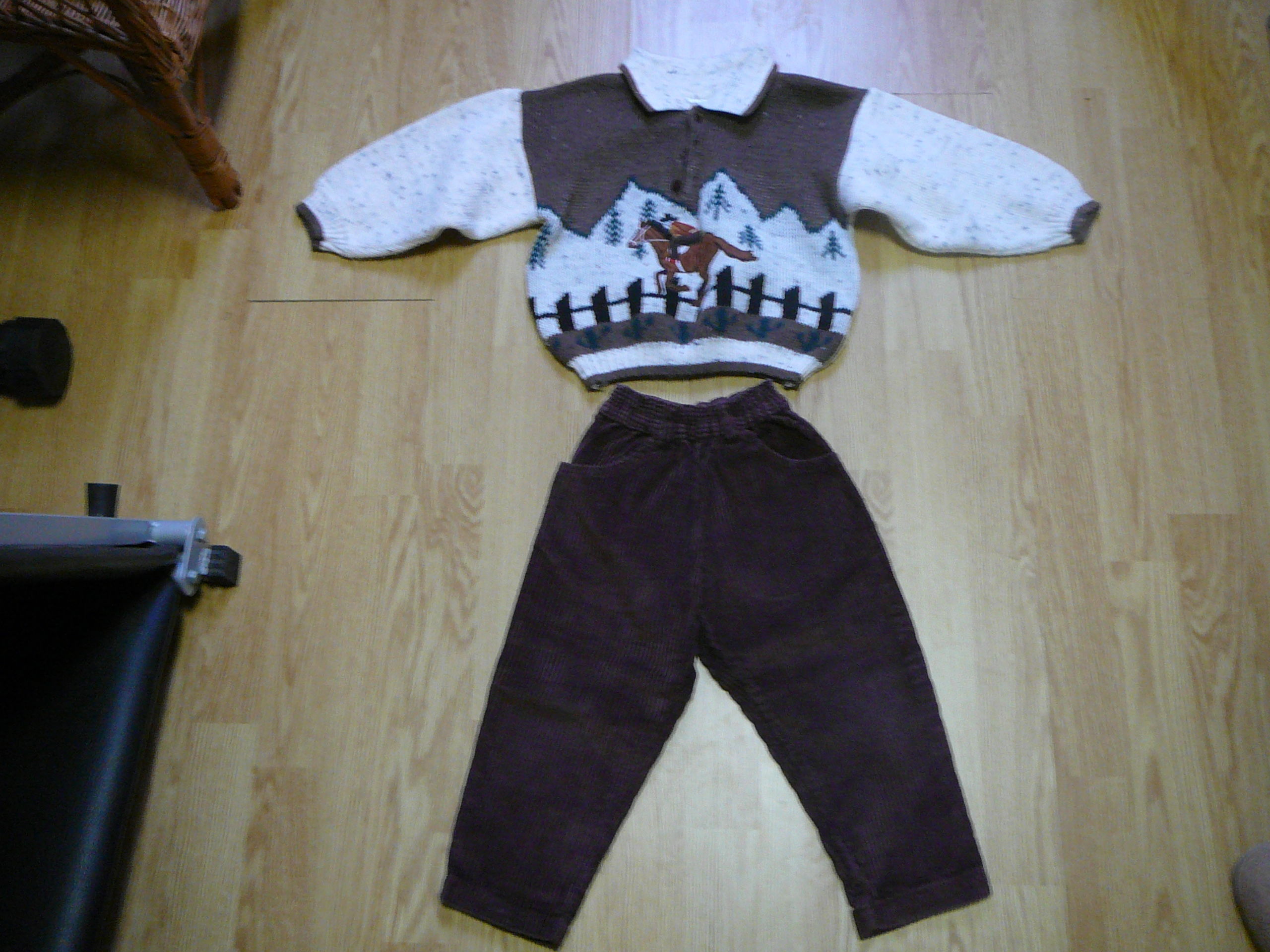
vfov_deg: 40.7
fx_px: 1284
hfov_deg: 52.6
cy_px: 476
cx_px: 635
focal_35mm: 35
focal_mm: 5.2
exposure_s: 1/8
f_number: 2.8
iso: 200
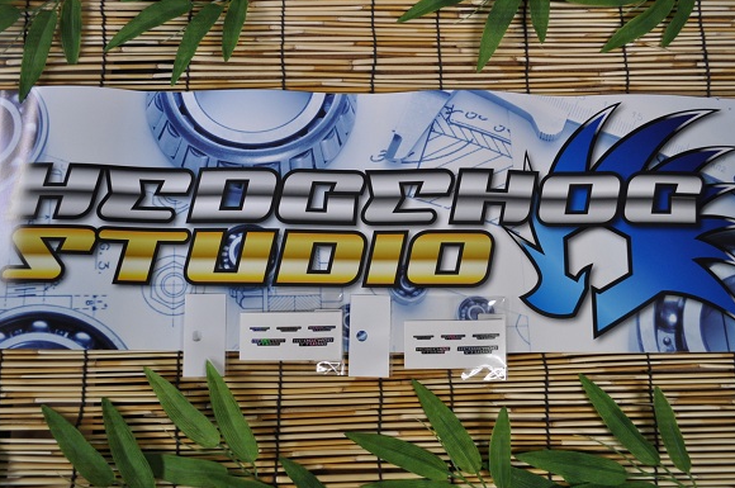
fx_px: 612
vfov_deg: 43.5
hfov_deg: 62.0
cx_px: 359
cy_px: 232
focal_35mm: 30
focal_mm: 18
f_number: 4
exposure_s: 1/60
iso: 560
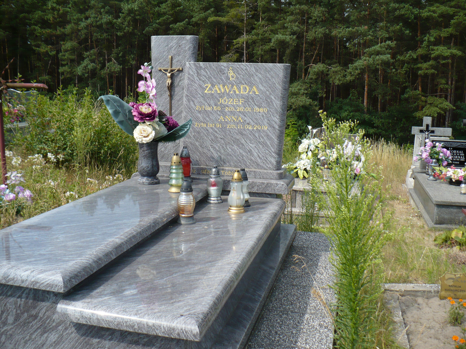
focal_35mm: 37
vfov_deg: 38.7
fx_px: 498
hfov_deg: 50.1
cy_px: 174
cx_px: 233
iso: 100
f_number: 2.8
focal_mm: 6.1
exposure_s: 1/1000
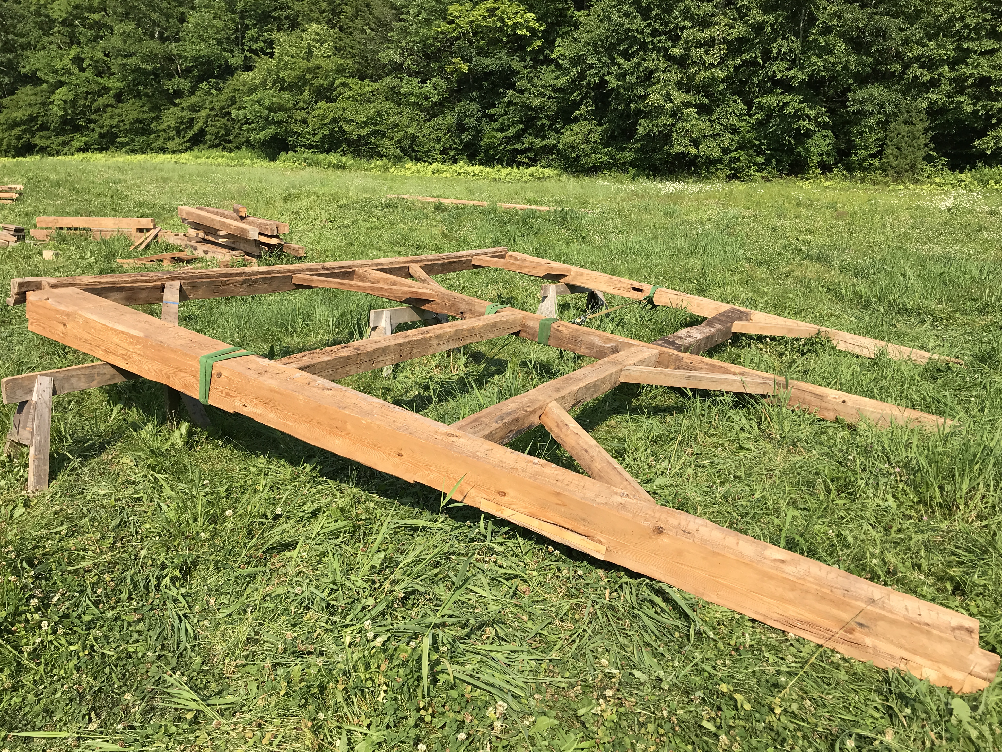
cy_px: 386
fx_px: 839
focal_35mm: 29
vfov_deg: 48.2
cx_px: 498
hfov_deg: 61.7
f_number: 1.8
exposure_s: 1/1681
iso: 20
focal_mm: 3.99
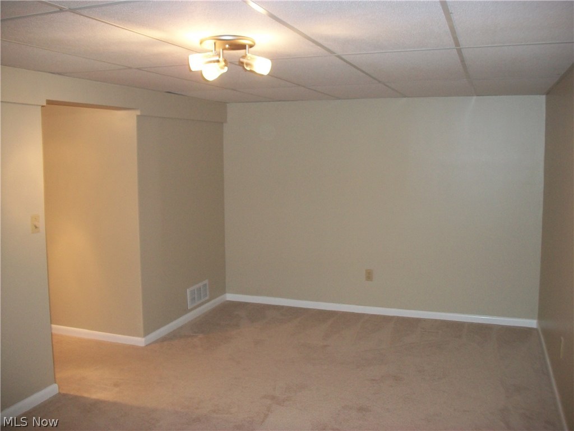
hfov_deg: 56.8
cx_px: 287
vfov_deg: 44.2
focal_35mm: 32
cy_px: 216
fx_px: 531
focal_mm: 5.7
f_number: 2.9
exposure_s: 1/30
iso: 160
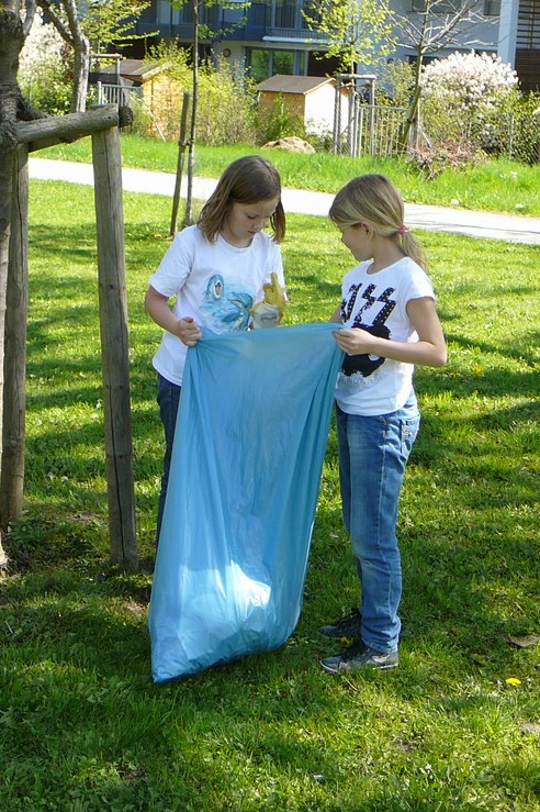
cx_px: 235
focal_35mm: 69
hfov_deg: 19.7
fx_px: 1554
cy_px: 404
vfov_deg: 29.3
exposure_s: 1/200
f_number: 3.4
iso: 80
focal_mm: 7.3
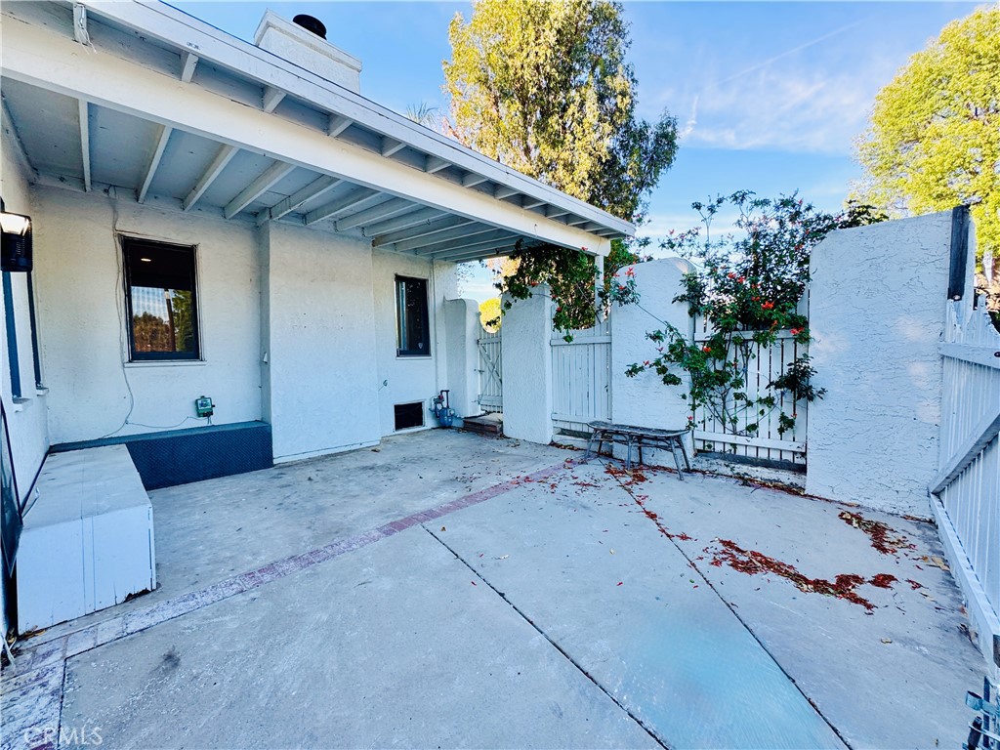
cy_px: 375
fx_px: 404
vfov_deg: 85.7
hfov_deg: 102.1
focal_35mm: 14
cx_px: 500
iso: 40
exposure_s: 1/138
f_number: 2.2
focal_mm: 2.22
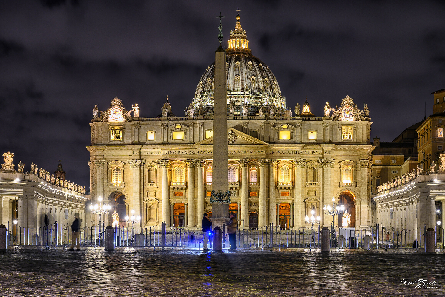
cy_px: 148
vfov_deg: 23.8
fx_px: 705
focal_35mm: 57
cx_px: 222
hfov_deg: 35.1
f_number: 8
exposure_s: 6
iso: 100
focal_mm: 57
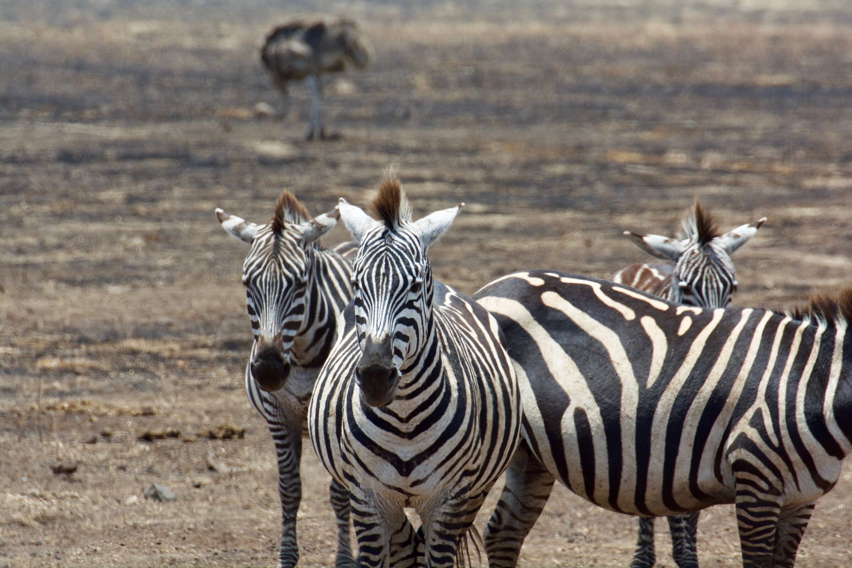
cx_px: 426
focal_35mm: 450
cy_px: 284
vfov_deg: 3.1
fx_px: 10649
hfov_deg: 4.6
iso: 280
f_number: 8
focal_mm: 300
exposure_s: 1/640
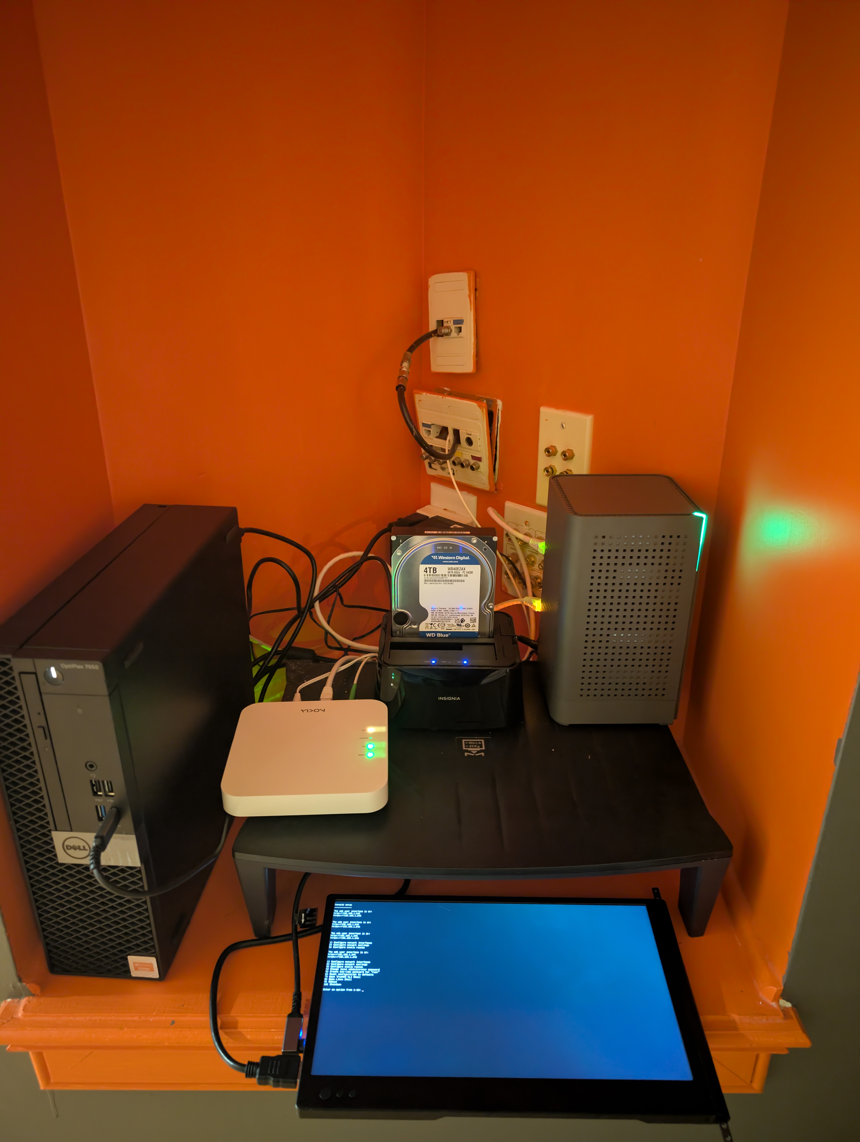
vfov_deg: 71.5
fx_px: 793
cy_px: 571
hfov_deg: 56.9
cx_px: 430
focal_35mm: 24
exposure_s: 1/3.46
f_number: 1.68
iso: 1271
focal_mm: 6.9
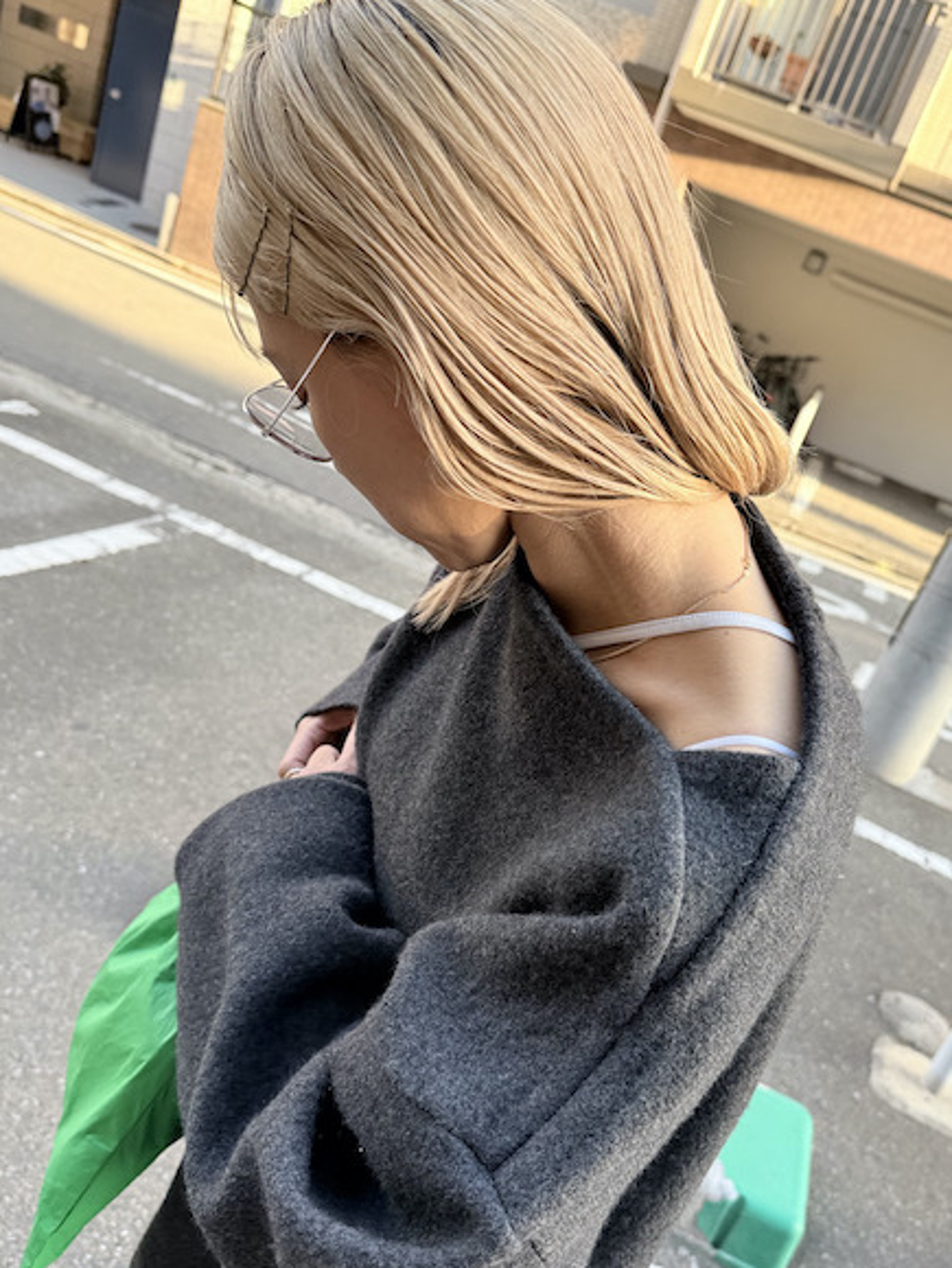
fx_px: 1062
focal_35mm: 29
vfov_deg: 61.5
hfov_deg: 48.2
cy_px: 707
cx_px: 536
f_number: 1.78
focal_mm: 6.76
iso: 80
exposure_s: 1/161
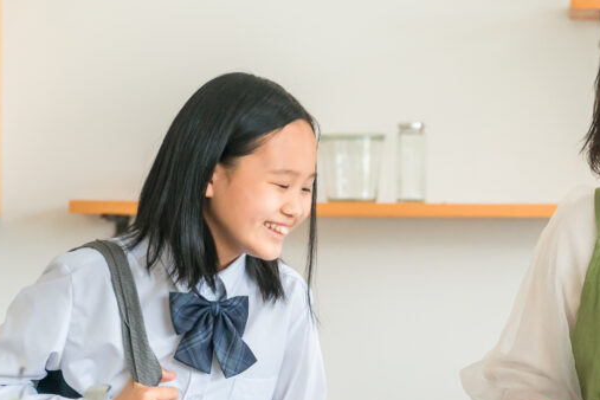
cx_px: 406
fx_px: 3533
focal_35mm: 212
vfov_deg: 6.5
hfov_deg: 9.7
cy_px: 243
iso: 1600
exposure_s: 1/160
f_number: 2.8
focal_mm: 105
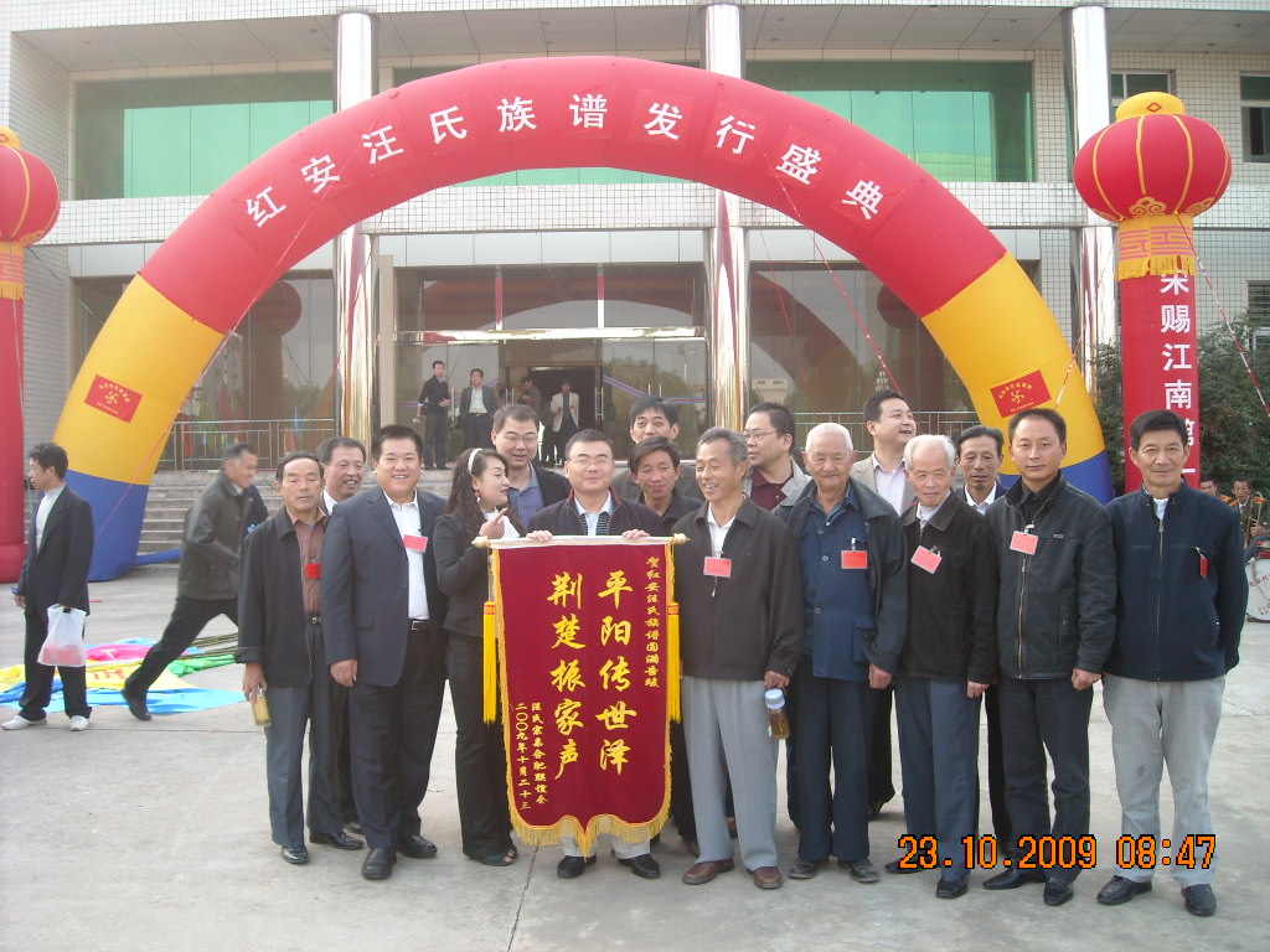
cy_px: 476
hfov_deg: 52.6
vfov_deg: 40.7
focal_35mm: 35
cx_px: 635
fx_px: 1284
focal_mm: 5.7
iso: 64
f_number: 2.8
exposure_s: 1/135
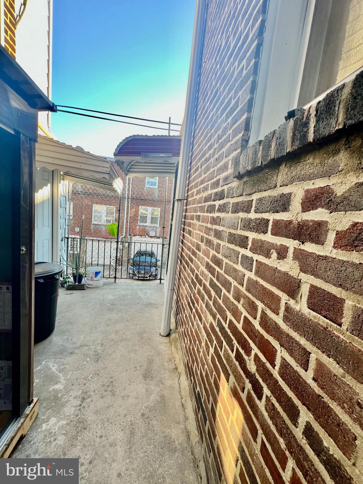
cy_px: 242
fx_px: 182
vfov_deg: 106.2
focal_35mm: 13
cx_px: 182
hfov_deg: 89.9
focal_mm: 1.57
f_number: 1.8
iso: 40
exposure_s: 1/99
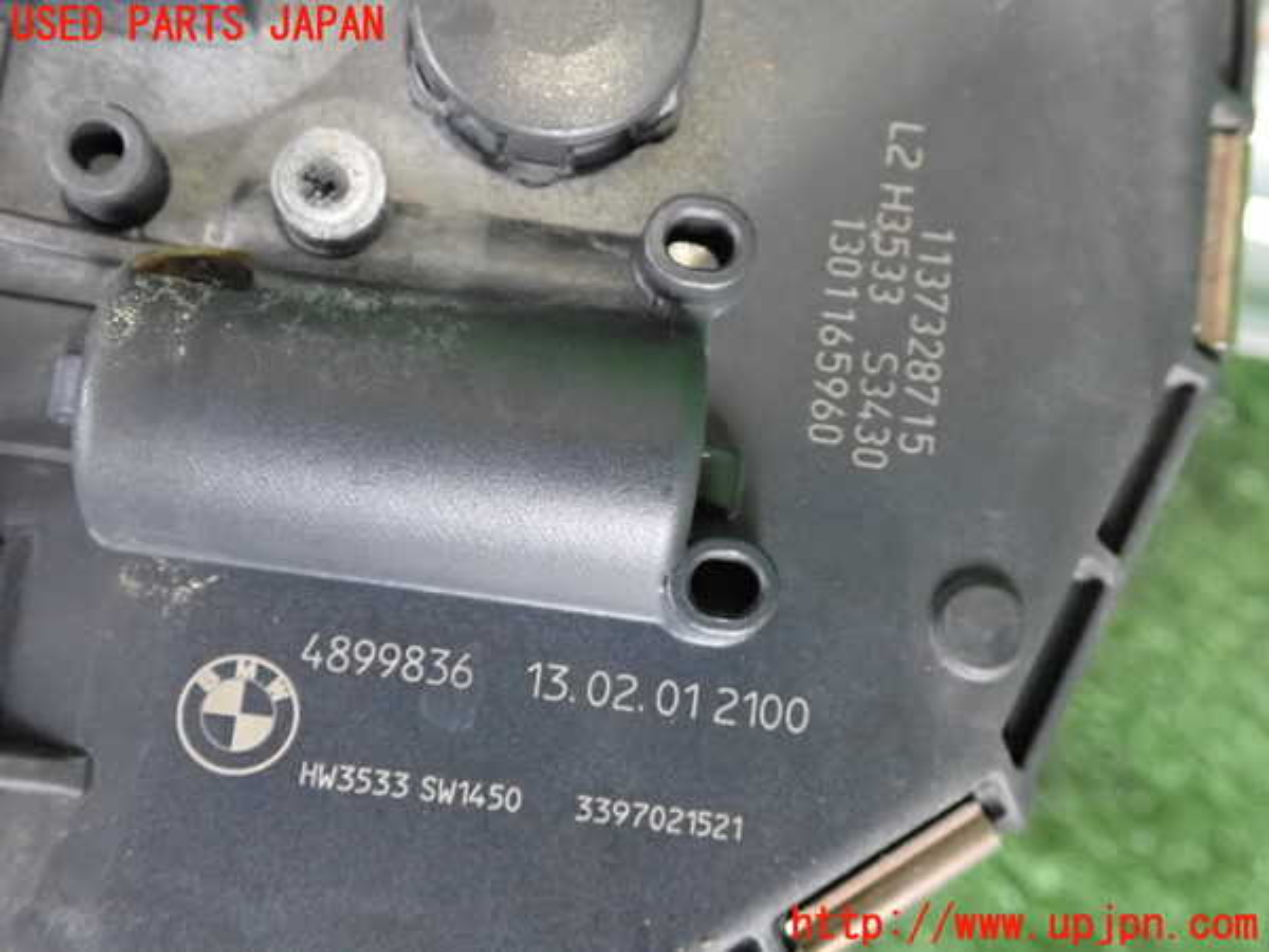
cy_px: 476
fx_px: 1503
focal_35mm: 41
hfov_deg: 45.8
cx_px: 634
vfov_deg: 35.1
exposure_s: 1/60
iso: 2000
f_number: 2.8
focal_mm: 7.31
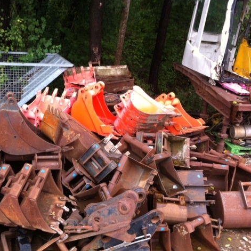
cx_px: 83
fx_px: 345
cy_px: 124
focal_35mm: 42
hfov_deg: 39.5
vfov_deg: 40.0
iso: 80
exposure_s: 1/60
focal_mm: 3.85
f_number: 2.8
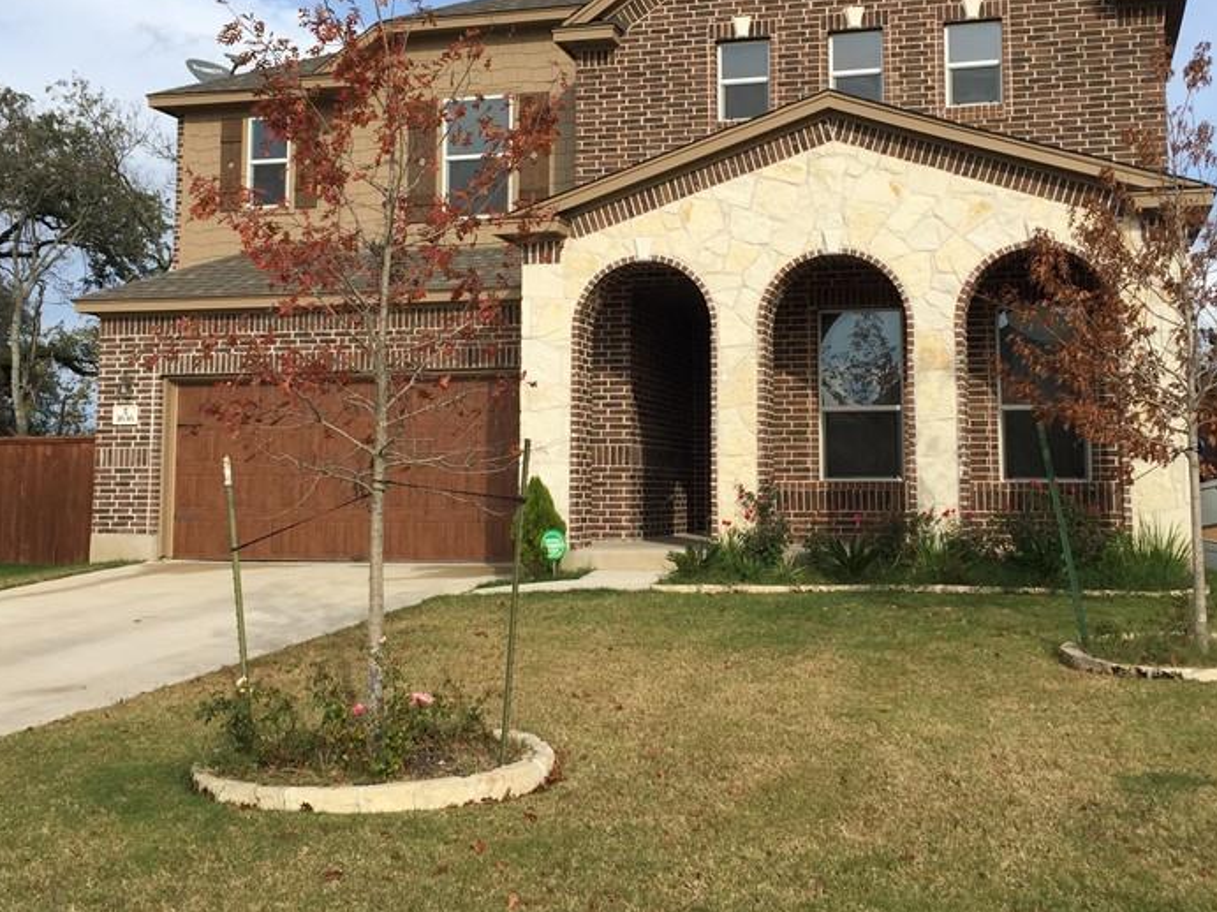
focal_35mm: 43
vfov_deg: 33.4
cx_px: 636
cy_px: 326
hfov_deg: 43.8
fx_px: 1511
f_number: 2.2
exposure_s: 1/1412
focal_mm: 4.15
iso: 32
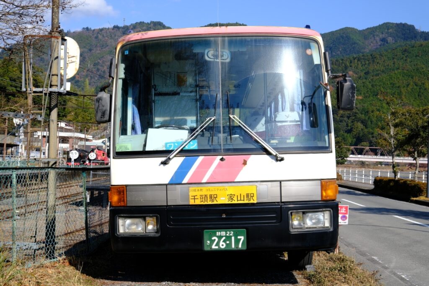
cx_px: 214
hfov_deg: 33.9
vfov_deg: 23.0
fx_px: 703
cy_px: 143
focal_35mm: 59
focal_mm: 39.2
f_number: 8
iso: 250
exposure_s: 1/500
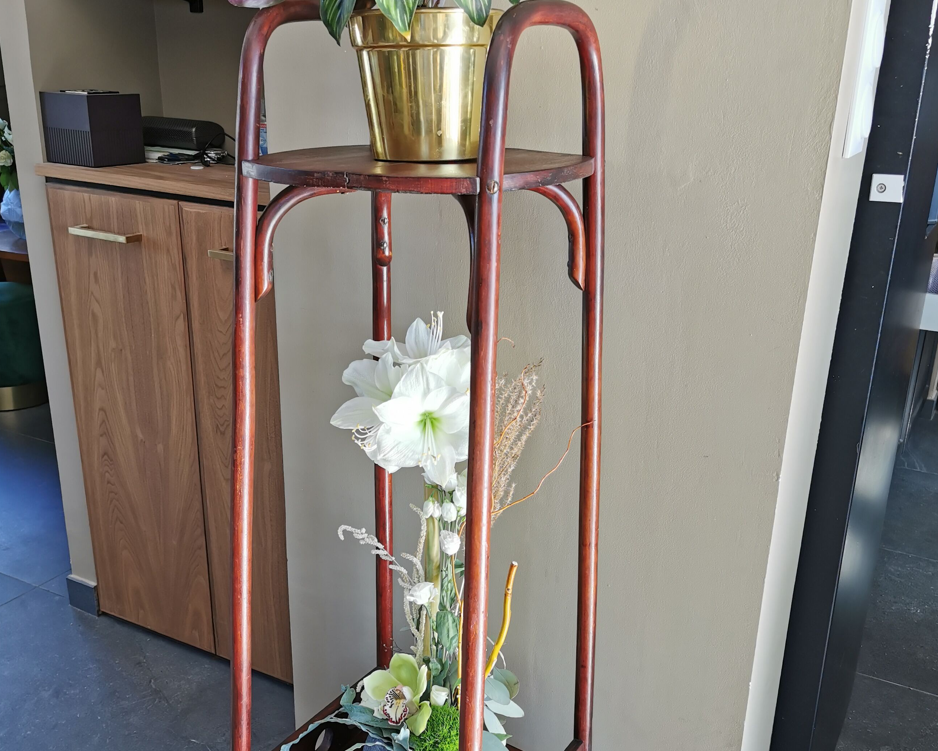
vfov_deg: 40.0
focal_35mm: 37
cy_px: 444
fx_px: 1027
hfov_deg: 49.1
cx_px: 483
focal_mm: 5.56
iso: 50
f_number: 1.6
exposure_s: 1/175
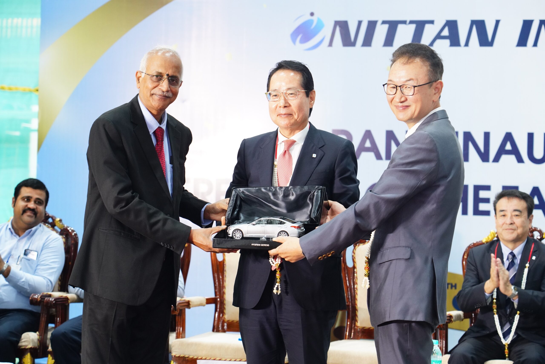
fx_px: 1560
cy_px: 182
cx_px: 272
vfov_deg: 13.3
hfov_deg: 19.8
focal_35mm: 103
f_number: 5.6
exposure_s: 1/160
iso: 3200
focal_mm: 103
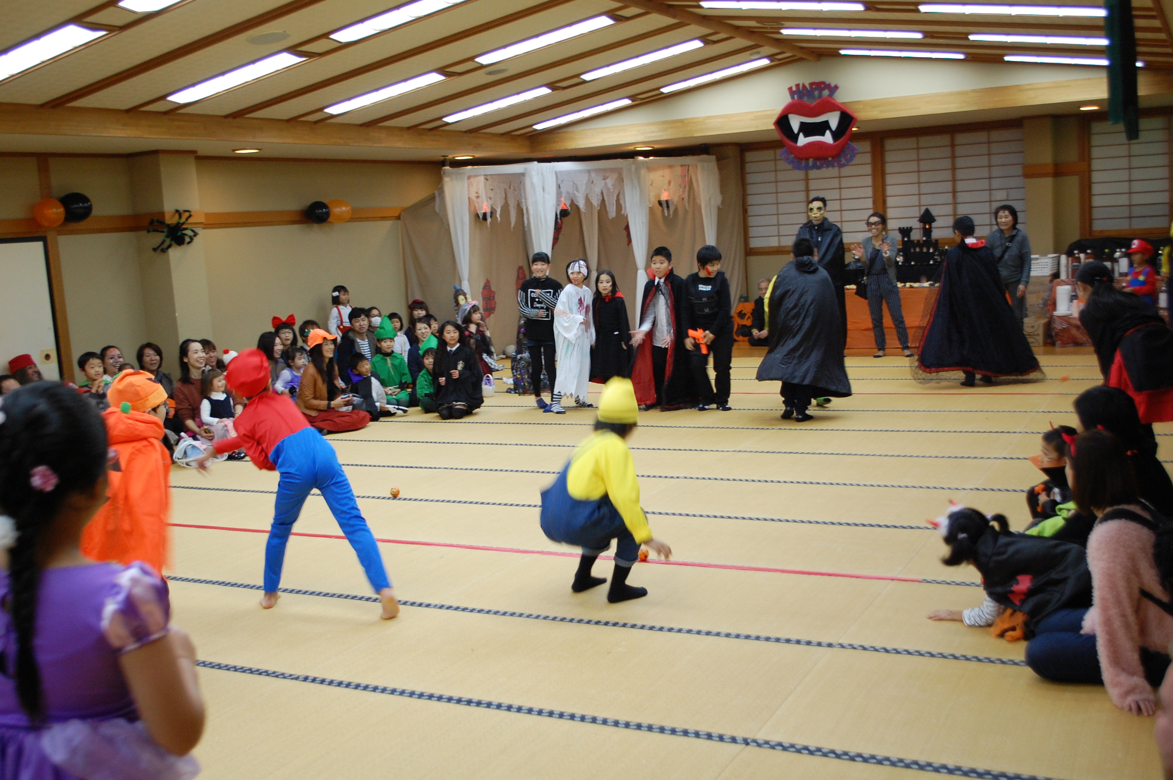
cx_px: 586
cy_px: 390
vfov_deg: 36.8
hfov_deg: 53.2
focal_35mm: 36
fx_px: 1172
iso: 800
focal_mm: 24
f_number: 4.2
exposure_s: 1/30
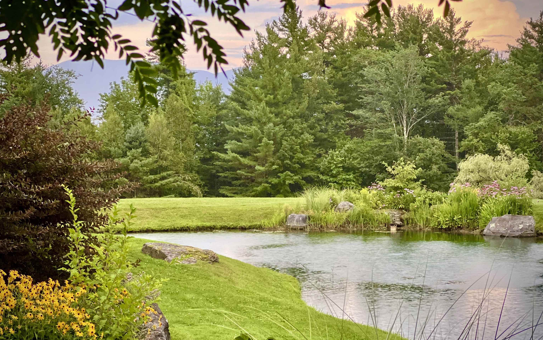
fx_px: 1213
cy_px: 171
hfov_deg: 25.2
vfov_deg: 15.9
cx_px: 272
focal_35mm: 82
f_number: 2.8
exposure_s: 1/79
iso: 250
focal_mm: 9
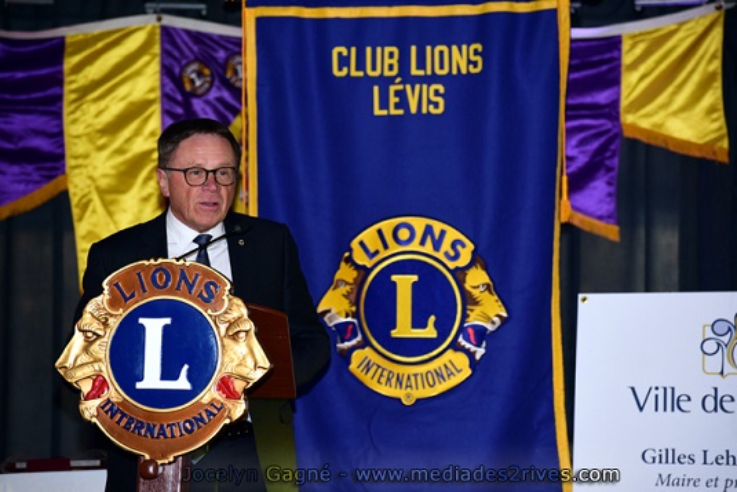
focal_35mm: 155
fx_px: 3174
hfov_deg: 13.2
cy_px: 246
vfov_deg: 8.9
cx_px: 368
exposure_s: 1/200
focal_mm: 155
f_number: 4.8
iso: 1250
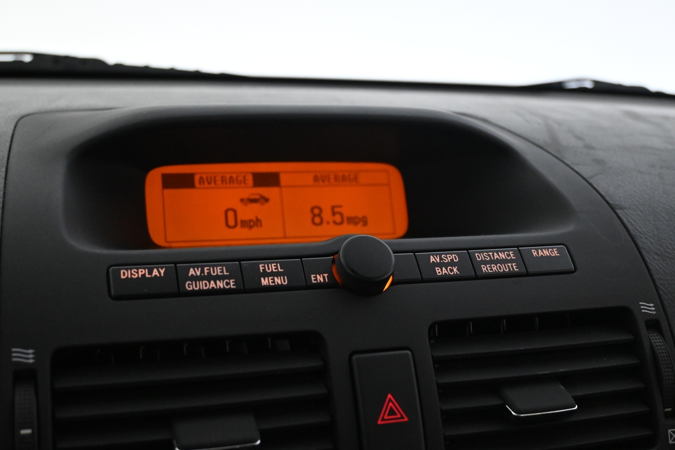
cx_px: 338
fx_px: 858
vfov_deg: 29.4
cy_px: 225
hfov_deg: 43.0
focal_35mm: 46
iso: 3600
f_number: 4.8
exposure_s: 1/50
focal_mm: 30.5
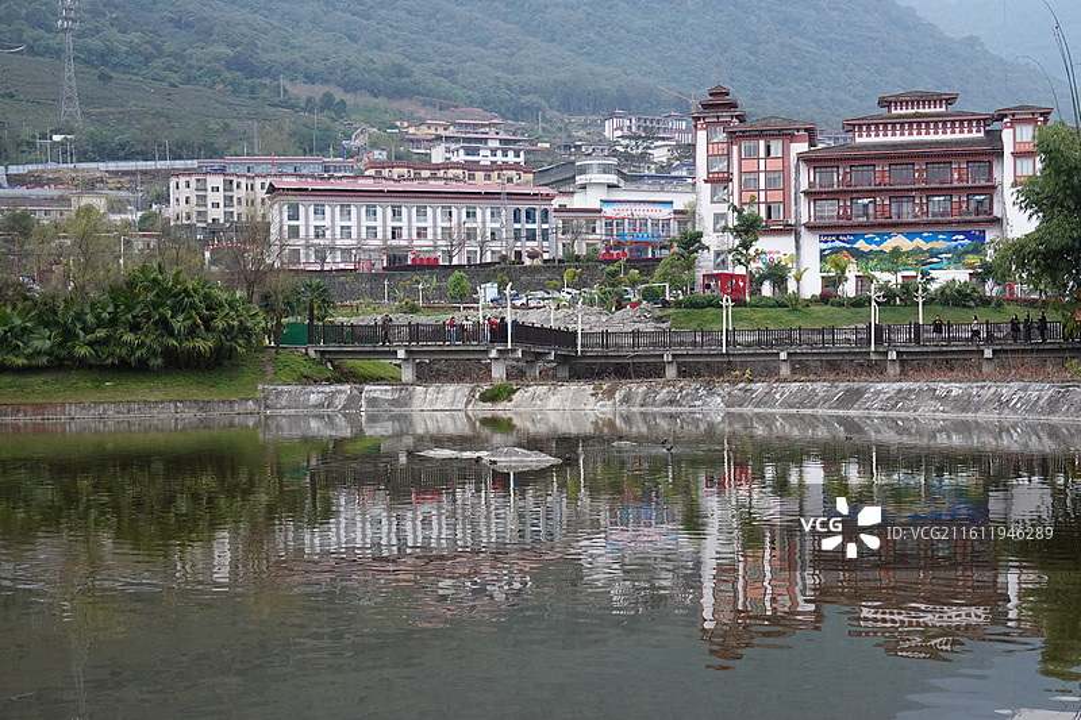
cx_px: 540
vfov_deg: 24.6
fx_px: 1651
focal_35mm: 55
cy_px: 360
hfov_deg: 36.3
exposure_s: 1/60
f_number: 4
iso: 320
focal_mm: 20.26
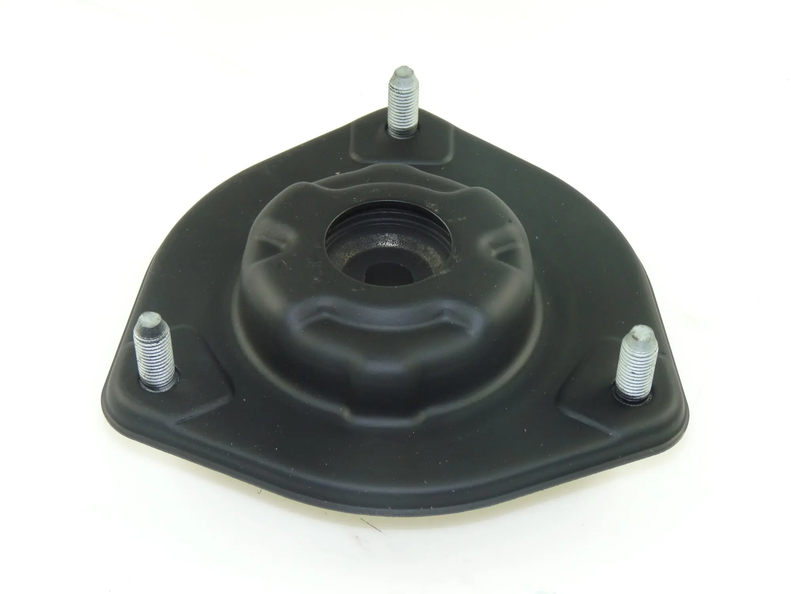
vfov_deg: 20.4
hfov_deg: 27.0
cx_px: 396
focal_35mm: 72
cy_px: 297
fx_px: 1645
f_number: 4.5
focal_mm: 12.8
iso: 100
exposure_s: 1/40
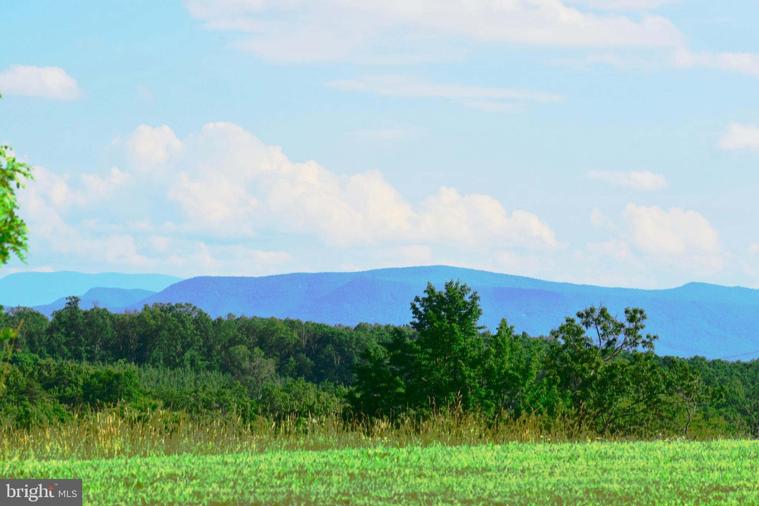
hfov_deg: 12.2
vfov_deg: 8.2
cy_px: 253
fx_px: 3541
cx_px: 380
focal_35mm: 168
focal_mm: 112
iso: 200
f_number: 10
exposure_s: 1/200
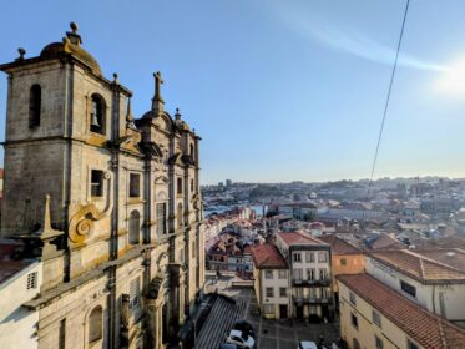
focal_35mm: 14
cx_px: 232
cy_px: 174
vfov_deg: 85.7
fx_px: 188
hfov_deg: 102.0
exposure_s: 1/4367
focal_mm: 1.83
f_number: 2.2
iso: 43
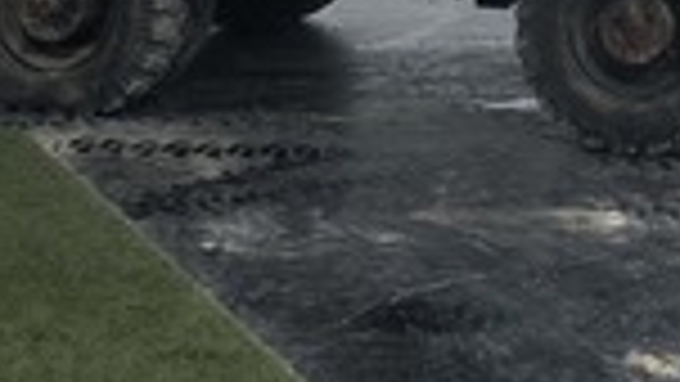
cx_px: 714
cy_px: -256
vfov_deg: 12.4
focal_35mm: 91
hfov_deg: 22.3
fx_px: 1641
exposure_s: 1/3512
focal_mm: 6.3
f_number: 1.7
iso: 80
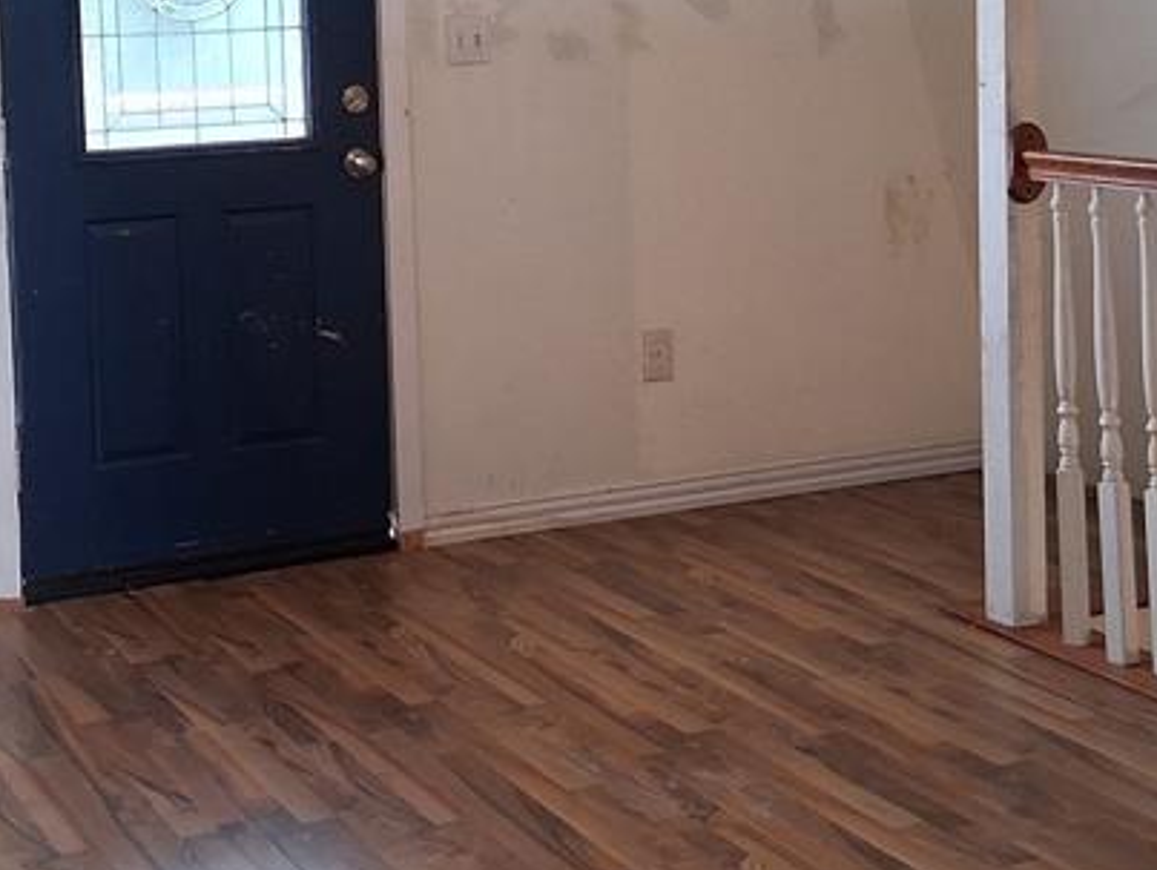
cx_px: 359
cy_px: 106
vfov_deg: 21.8
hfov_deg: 29.1
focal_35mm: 66
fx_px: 2208
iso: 320
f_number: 1.8
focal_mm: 3.98
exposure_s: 1/100
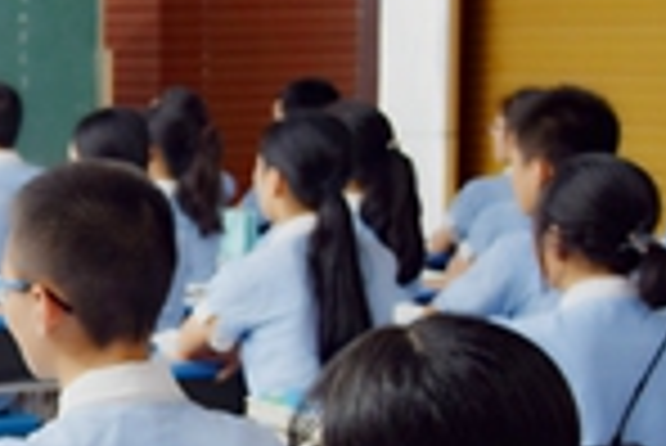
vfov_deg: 10.8
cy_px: 399
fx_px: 2346
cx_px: -198
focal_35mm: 127
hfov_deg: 15.4
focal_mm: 25
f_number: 4
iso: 100
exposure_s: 1/25
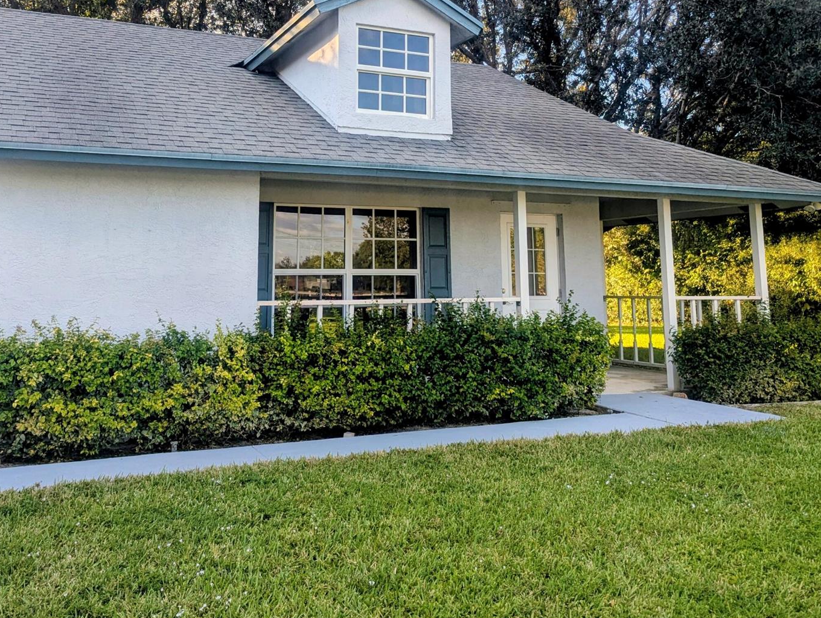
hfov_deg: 51.2
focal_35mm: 36
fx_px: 855
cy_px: 163
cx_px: 377
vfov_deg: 38.8
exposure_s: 1/928
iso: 32
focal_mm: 6.81
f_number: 1.85
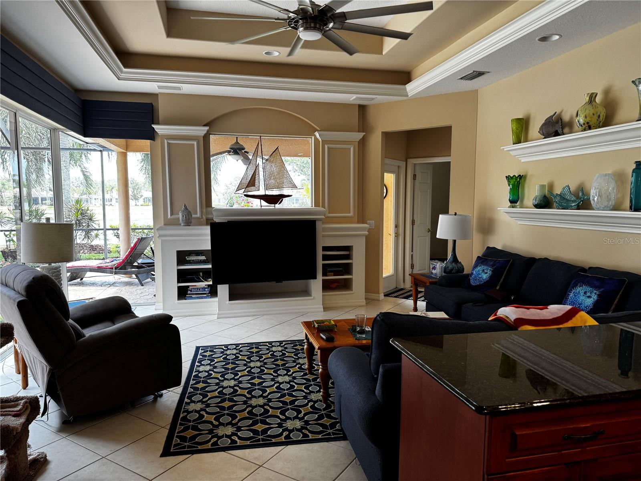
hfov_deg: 71.6
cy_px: 240
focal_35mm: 24
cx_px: 320
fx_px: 444
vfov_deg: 56.8
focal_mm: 6.76
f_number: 1.78
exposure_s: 1/60
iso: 125
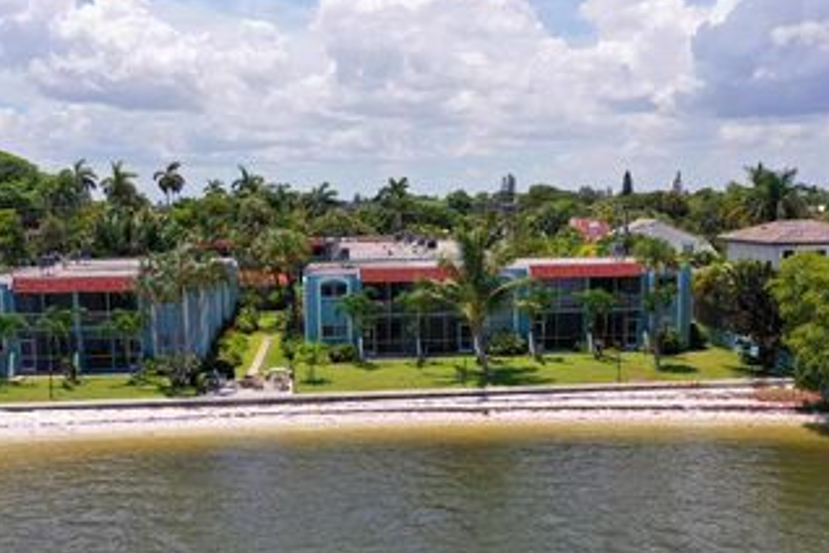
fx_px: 1013
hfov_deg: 44.5
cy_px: 361
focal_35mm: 44
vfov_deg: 30.3
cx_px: 430
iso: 100
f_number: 4
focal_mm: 10.26
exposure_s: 1/80
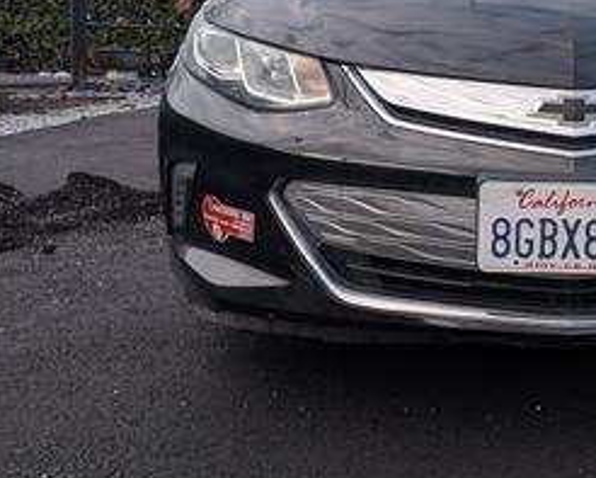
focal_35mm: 48
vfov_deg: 30.6
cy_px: 90
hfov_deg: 35.3
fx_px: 847
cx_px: 589
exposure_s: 1/332
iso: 29
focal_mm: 4.53
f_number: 1.7
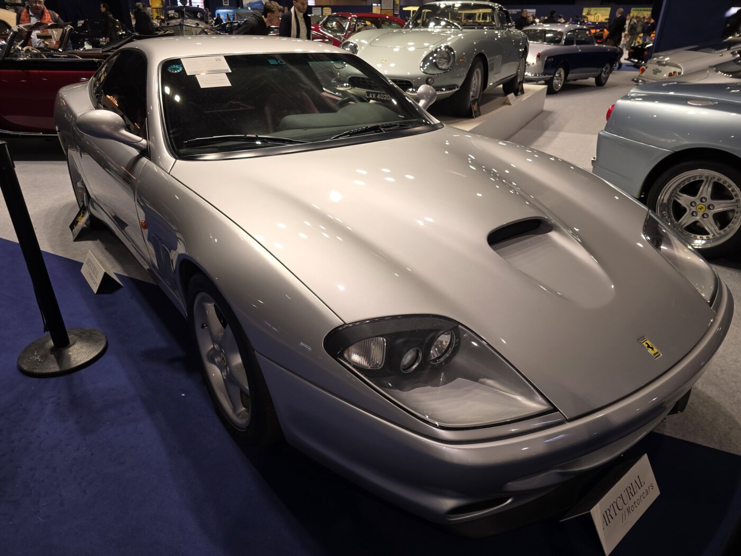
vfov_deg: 58.9
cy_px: 278
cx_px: 370
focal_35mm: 23
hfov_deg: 73.9
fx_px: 492
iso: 40
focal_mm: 6.3
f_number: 1.7
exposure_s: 1/50
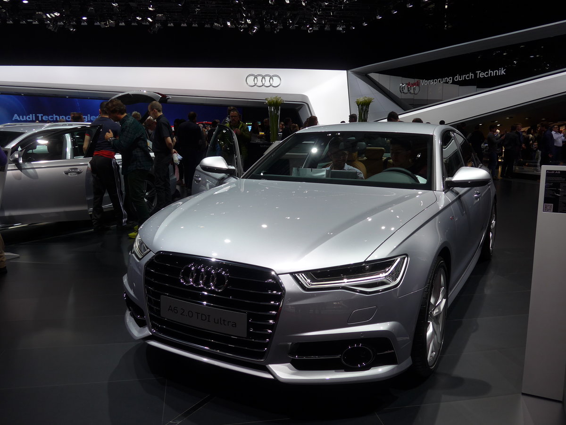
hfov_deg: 61.7
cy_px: 212
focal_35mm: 29
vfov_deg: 48.2
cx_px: 283
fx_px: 474
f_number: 2.8
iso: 80
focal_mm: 6
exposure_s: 1/250
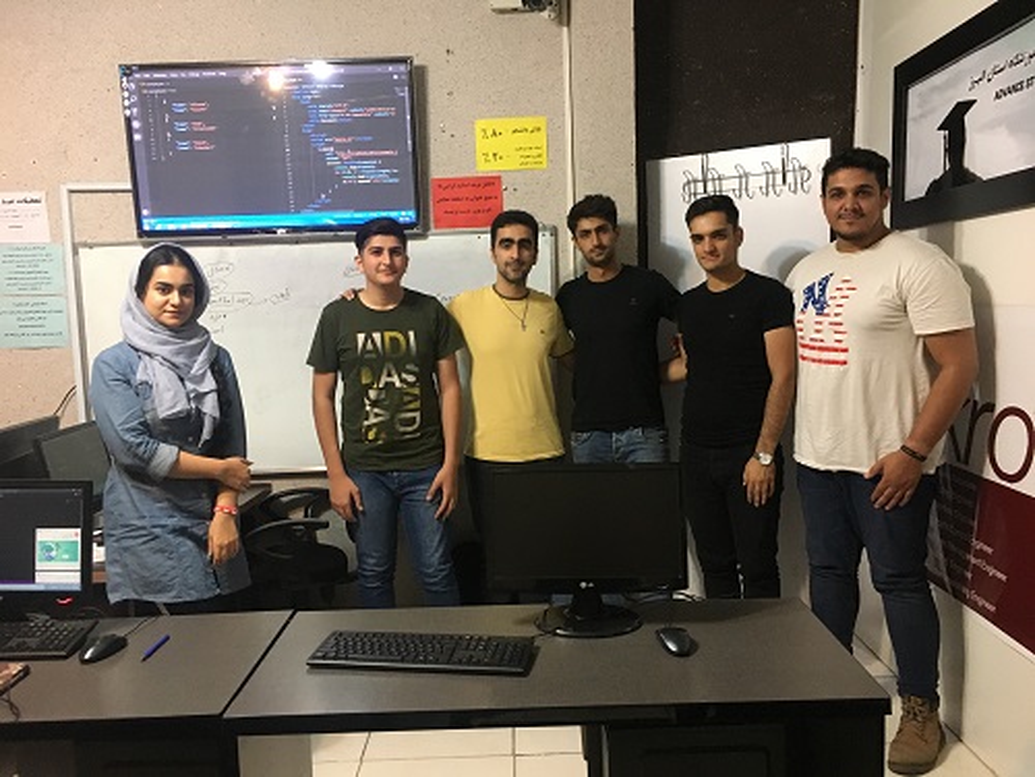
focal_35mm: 29
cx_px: 518
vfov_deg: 48.2
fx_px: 867
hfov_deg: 61.7
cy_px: 388
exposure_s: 1/25
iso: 200
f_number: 2.2
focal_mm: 4.15
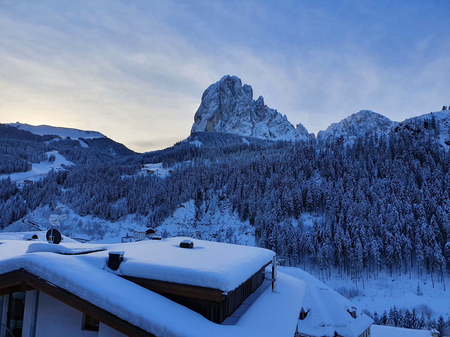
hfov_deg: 67.3
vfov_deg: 53.1
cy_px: 168
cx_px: 225
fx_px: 338
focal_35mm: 26
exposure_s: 1/1752
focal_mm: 4.32
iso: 50
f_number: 2.4
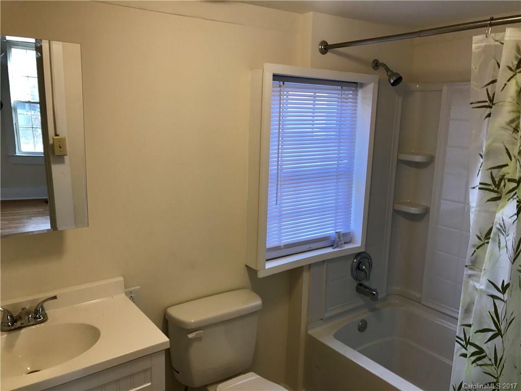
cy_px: 196
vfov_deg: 49.7
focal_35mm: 28
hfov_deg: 63.4
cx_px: 260
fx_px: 421
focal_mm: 3.99
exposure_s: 1/60
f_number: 1.8
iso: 32
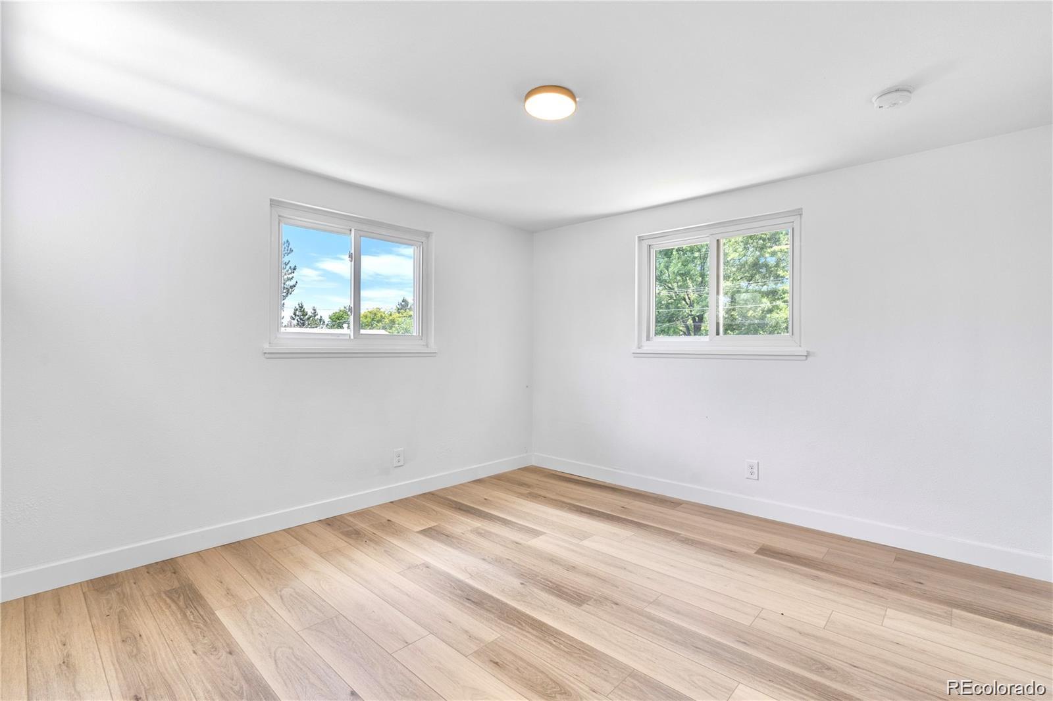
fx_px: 468
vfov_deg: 73.7
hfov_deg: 96.7
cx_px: 526
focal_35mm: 16
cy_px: 350
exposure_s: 1/40
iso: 500
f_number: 8
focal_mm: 16
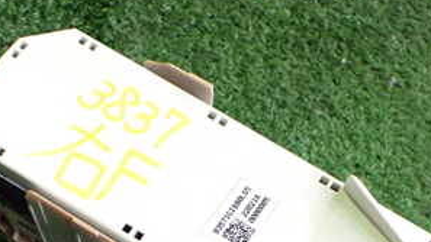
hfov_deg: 31.8
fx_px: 754
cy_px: 271
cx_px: 257
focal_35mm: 66
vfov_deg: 17.6
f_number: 2.3
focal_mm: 5.4
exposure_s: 1/125
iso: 800
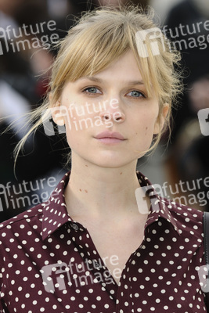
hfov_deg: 5.2
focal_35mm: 262
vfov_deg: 7.8
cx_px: 104
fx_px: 2284
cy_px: 156
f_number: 5
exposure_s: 1/250
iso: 320
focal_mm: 175
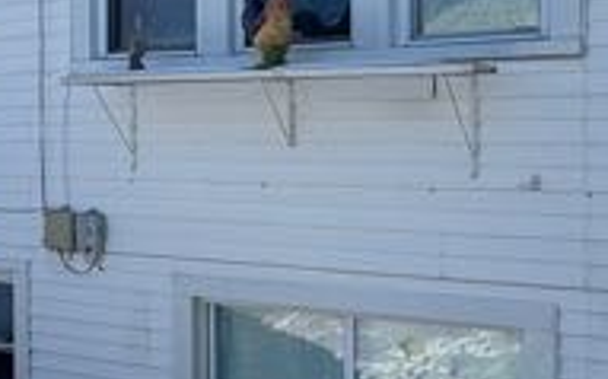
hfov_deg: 31.4
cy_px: 154
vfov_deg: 19.9
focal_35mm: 65
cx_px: 216
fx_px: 1076
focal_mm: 2.22
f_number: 2.2
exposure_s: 1/1143
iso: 50
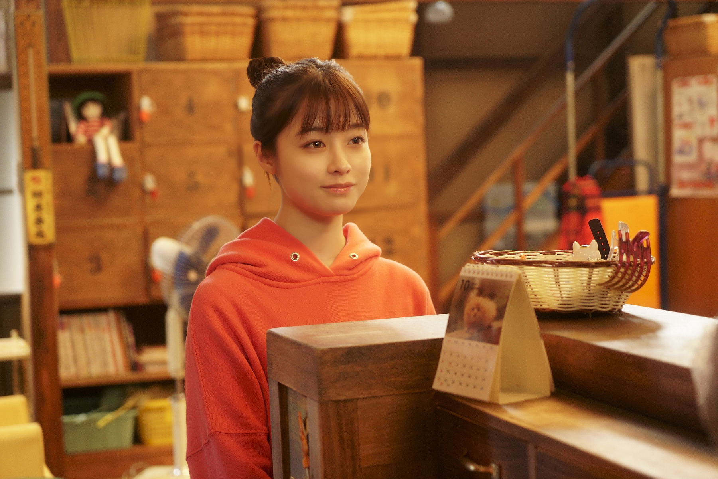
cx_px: 359
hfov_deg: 28.8
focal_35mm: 70
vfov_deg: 19.5
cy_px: 240
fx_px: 1396
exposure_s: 1/50
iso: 3200
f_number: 4
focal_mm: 70
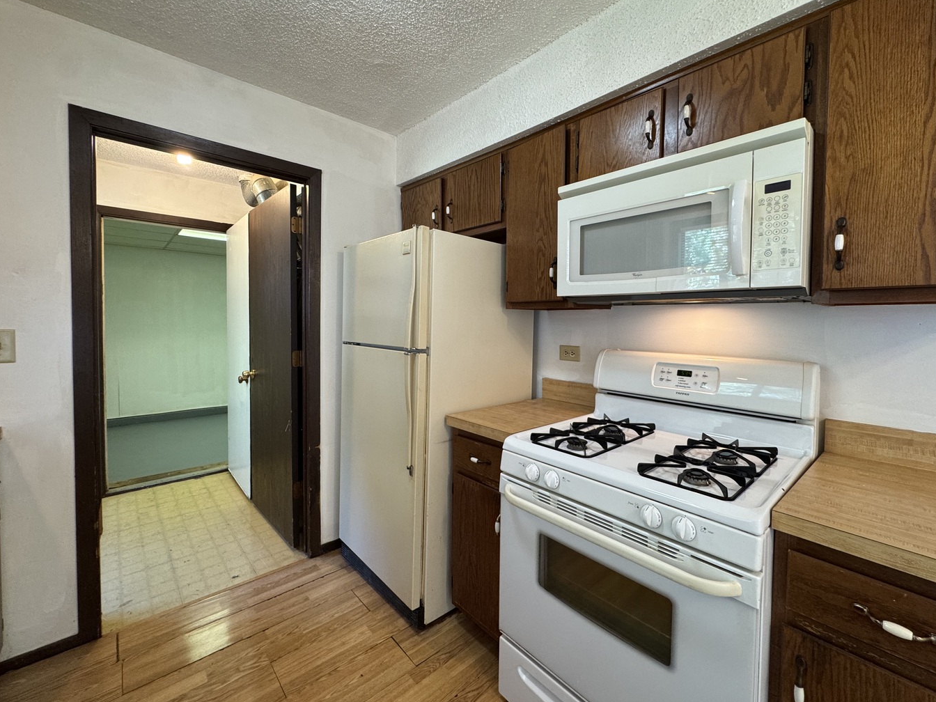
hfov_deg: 98.0
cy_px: 333
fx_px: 406
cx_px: 498
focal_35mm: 15
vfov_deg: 81.7
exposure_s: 1/60
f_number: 2.2
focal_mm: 2.22
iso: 160
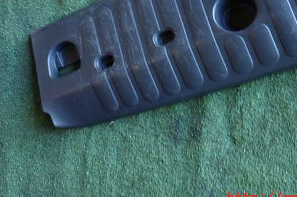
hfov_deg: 43.5
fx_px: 371
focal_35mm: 45
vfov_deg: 29.3
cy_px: 48
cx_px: 174
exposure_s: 1/40
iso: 200
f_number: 2.3
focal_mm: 5.4
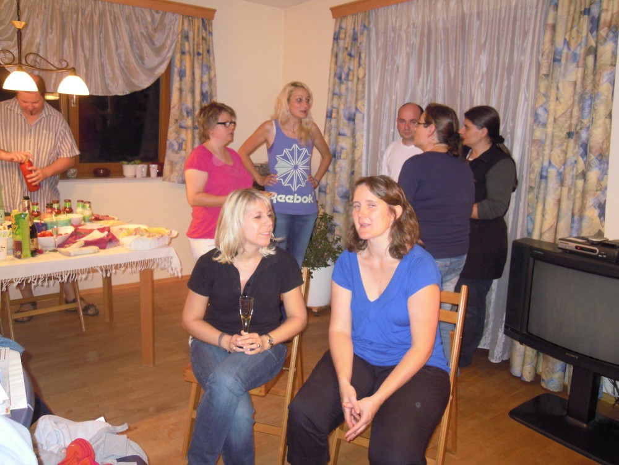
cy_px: 232
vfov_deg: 49.7
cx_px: 310
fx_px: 501
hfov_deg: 63.4
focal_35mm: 28
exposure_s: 1/25
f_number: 2.7
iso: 320
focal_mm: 5
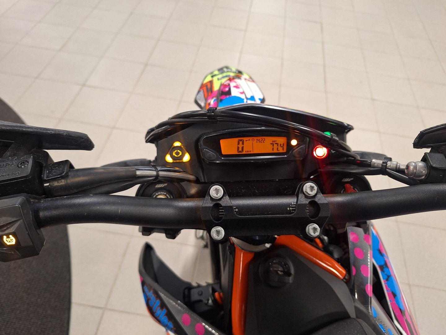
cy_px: 168
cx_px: 223
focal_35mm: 23
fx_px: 296
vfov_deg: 58.9
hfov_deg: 73.9
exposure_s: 1/50
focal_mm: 5.54
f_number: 1.8
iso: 200
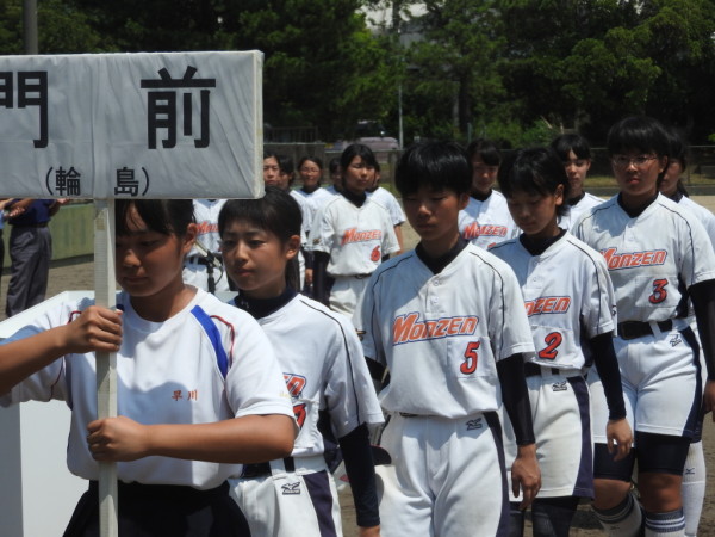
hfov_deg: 15.8
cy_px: 268
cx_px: 358
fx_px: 2582
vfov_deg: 11.9
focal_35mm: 125
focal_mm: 22.4
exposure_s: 1/1250
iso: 100
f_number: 5
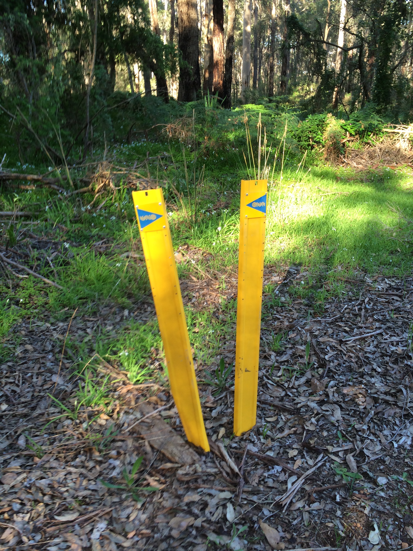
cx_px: 206
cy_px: 276
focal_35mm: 30
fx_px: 477
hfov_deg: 46.8
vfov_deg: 60.0
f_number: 2.2
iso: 64
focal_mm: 4.12
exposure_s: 1/120
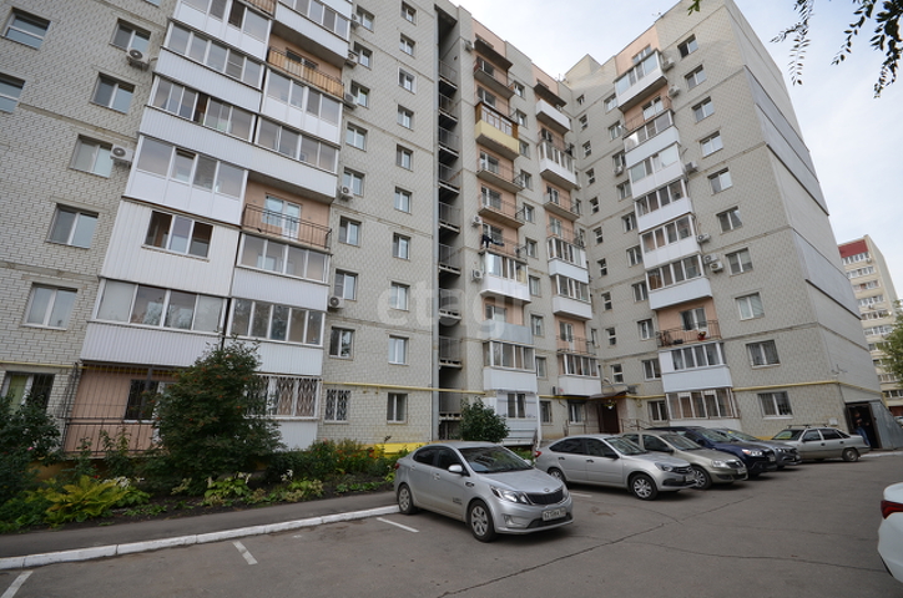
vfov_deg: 77.1
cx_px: 452
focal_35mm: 15
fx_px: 376
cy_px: 299
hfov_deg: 100.5
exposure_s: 1/250
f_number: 8
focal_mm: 10
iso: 200
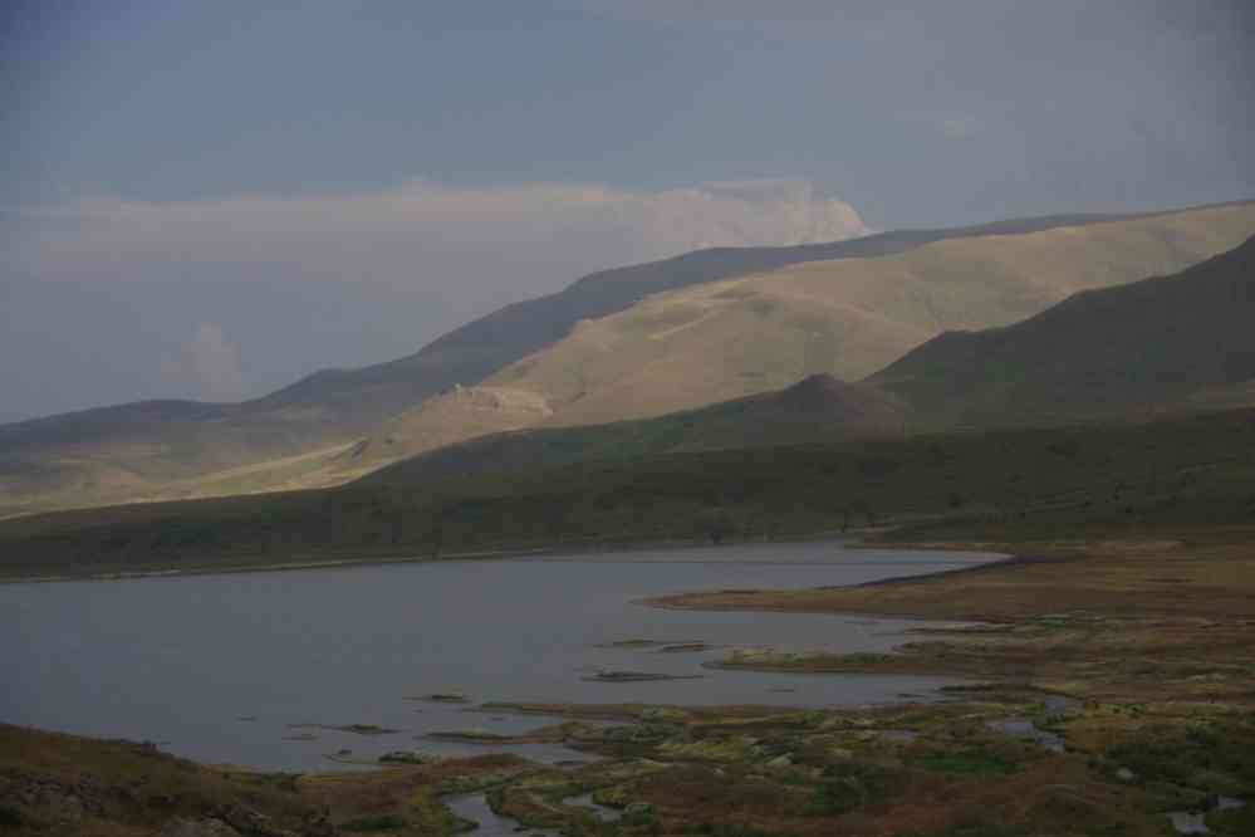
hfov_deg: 23.4
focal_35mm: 87
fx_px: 3033
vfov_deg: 15.7
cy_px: 418
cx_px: 628
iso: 1600
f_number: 4.5
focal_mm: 57.5
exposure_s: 1/800
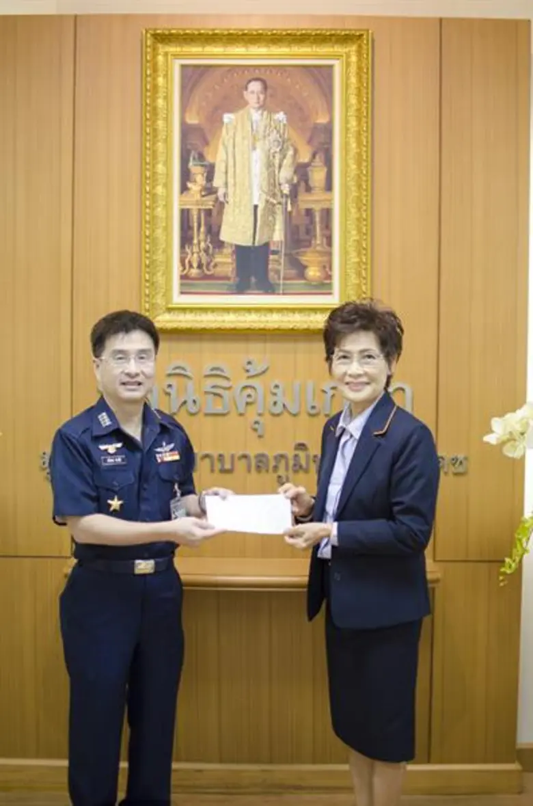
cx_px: 266
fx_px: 1172
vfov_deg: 37.9
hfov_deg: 25.6
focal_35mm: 52
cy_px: 403
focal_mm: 35
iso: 640
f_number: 1.8
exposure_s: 1/60
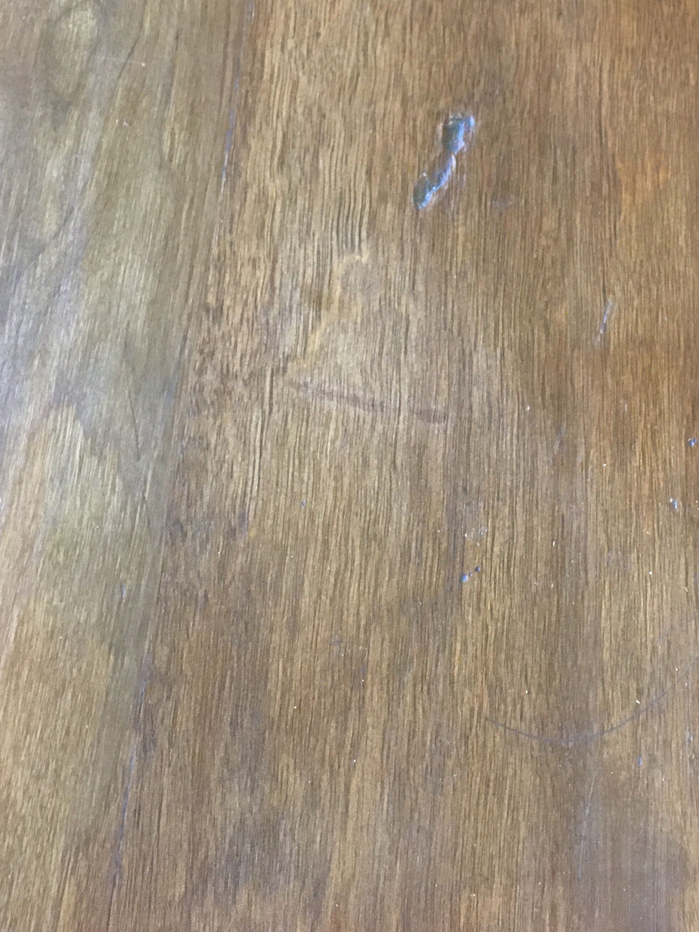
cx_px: 522
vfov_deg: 40.8
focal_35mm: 45
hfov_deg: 31.6
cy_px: 225
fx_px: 1211
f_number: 2.2
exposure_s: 1/17
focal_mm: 4.15
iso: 250
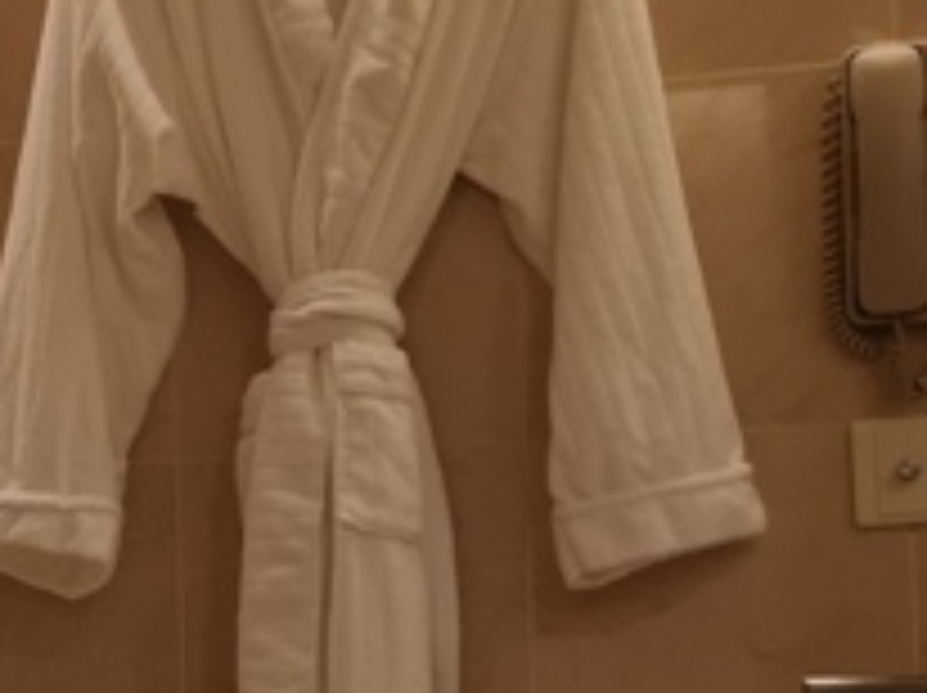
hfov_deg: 17.8
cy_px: 644
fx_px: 2809
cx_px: -207
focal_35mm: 105
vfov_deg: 13.9
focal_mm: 3.95
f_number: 1.8
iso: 200
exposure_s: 1/33.3
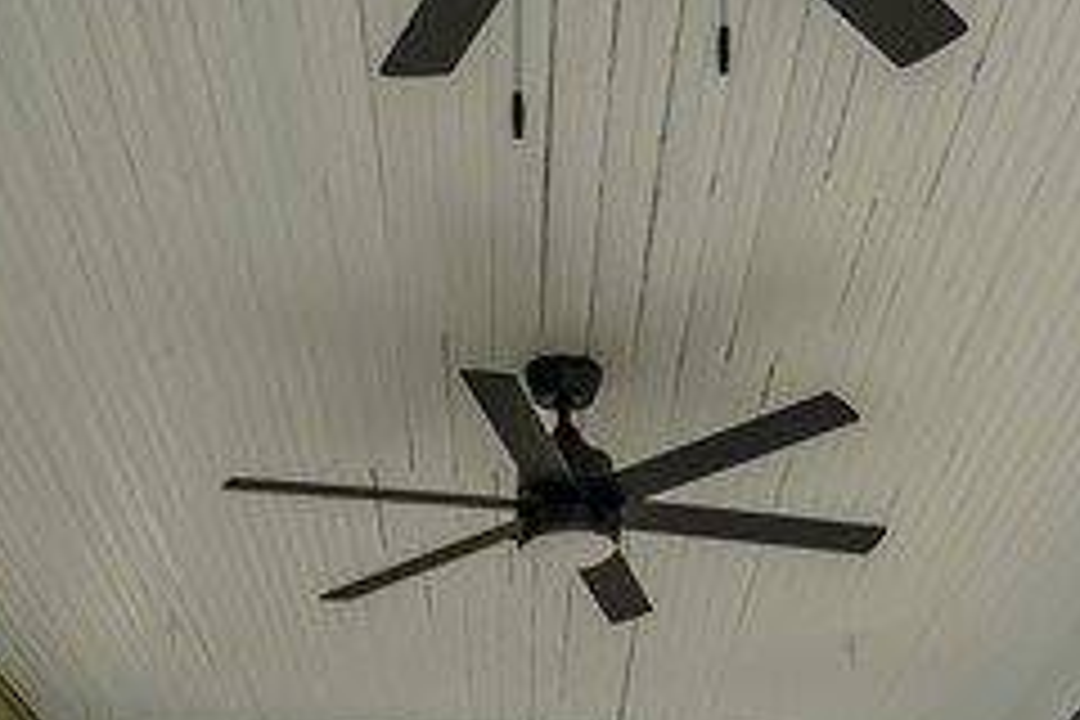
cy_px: 1325
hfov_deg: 26.3
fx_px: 2310
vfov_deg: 15.2
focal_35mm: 77
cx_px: 580
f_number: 8
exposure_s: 1/250
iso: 500
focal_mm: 17
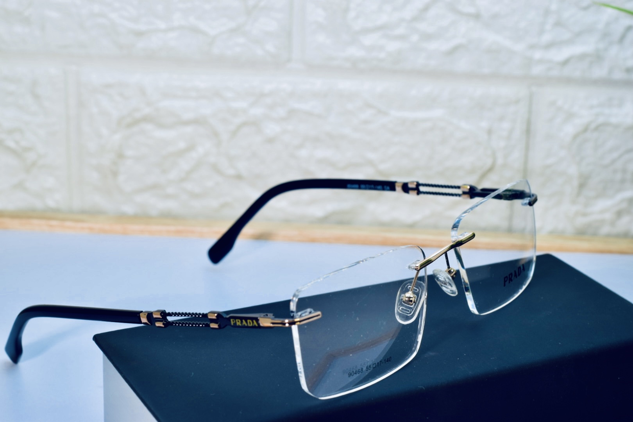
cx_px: 316
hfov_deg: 27.0
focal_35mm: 75
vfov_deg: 18.2
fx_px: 1319
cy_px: 211
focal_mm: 50
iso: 125
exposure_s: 1/80
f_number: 7.1
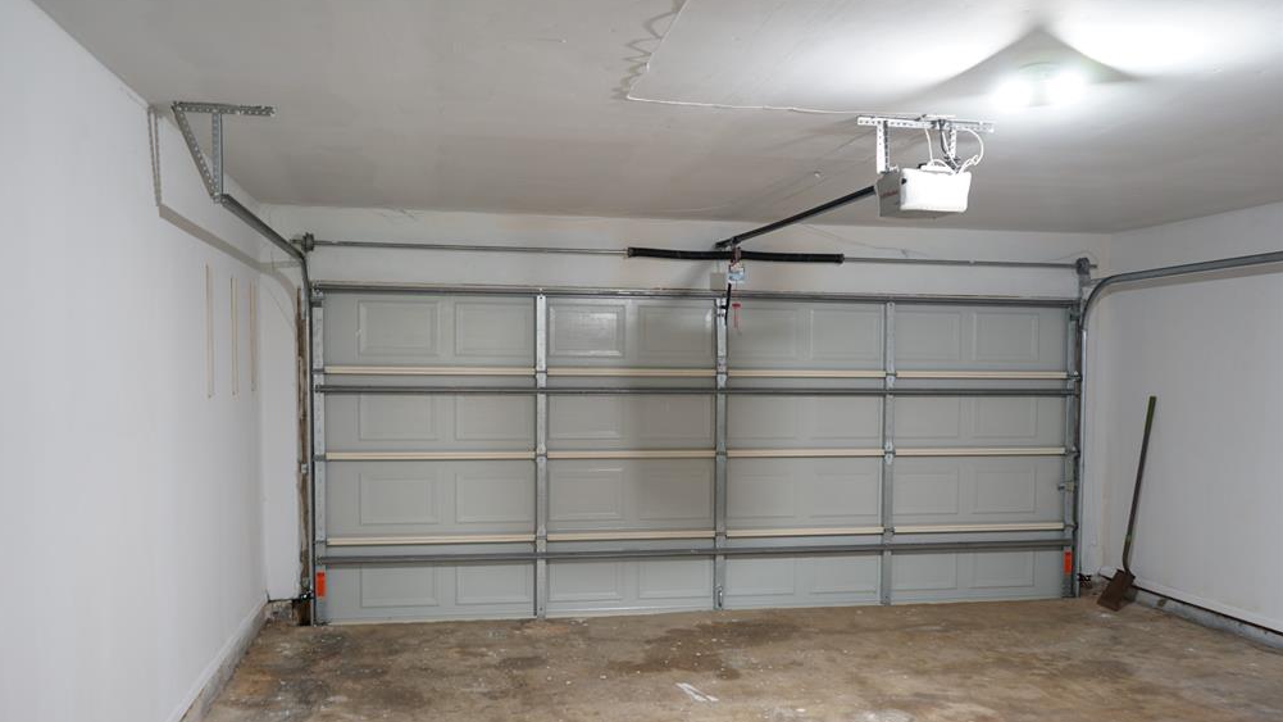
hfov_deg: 64.3
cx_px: 629
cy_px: 428
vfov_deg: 38.8
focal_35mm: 30
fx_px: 1021
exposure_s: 1/15
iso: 200
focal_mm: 28
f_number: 3.5
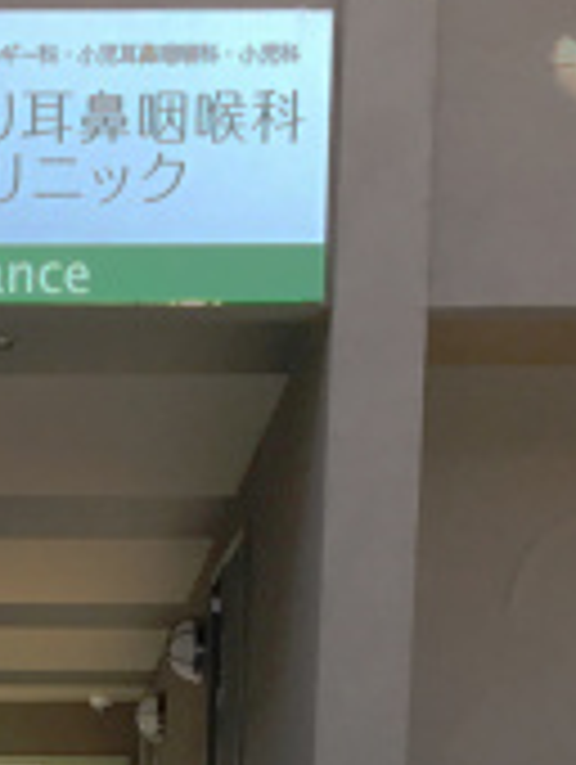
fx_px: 2501
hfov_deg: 12.9
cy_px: 1256
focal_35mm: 113
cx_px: -56
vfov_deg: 15.6
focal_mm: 3.3
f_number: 2.4
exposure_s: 1/120
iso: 32
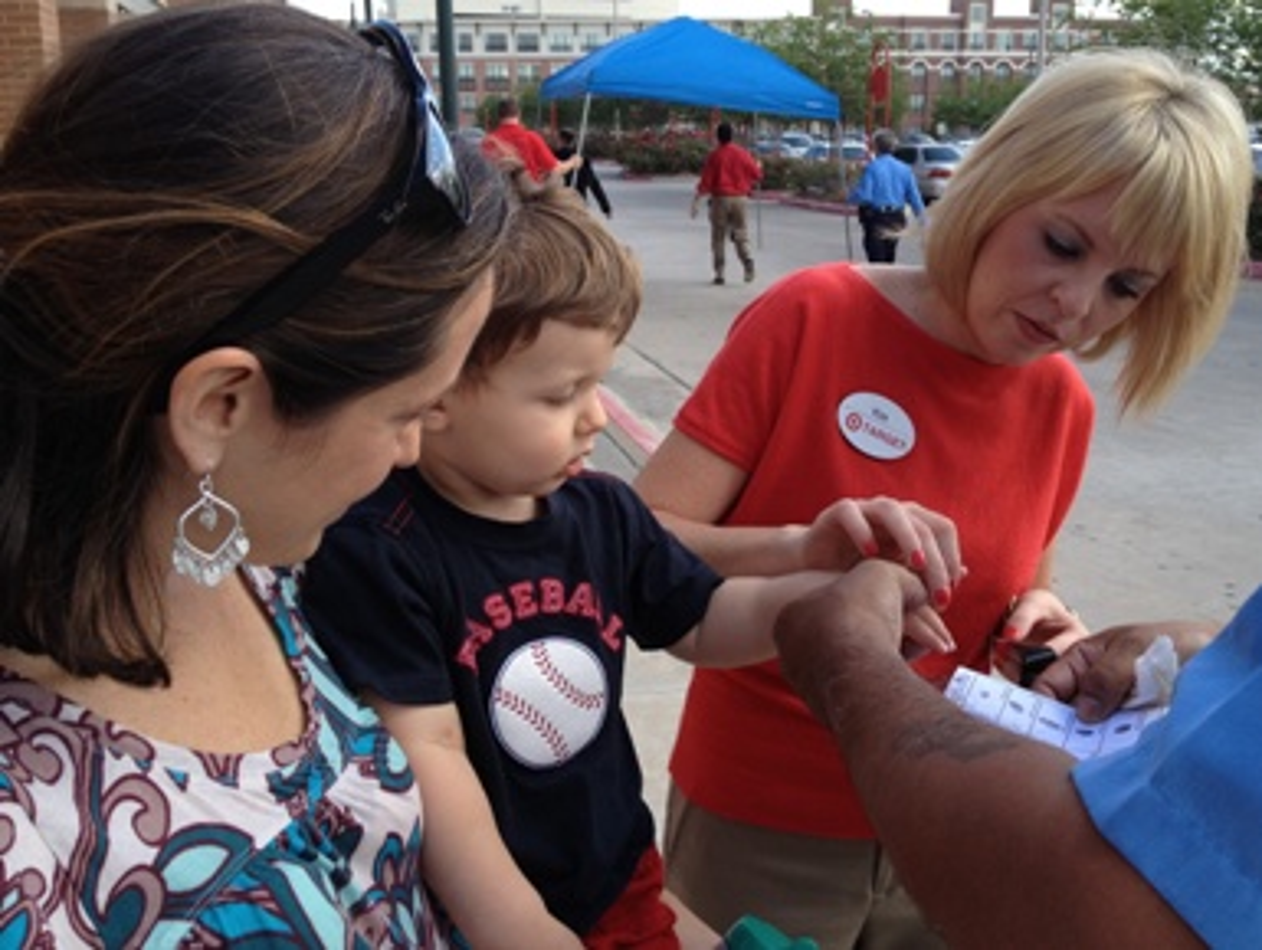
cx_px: 631
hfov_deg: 52.6
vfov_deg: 40.8
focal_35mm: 35
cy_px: 475
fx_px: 1278
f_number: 2.4
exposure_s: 1/521
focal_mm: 4.28
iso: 64
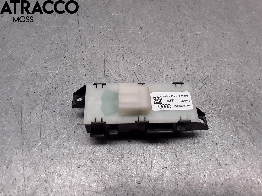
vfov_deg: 49.7
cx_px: 131
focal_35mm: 28
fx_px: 212
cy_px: 98
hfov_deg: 63.4
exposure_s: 1/208
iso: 100
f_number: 1.9
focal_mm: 2.91
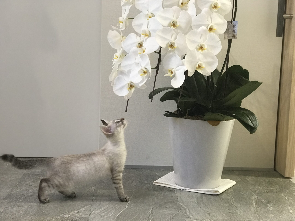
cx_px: 148
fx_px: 486
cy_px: 110
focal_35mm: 57
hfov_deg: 33.8
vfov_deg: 25.7
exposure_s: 1/60
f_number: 2.8
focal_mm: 6.6
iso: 250
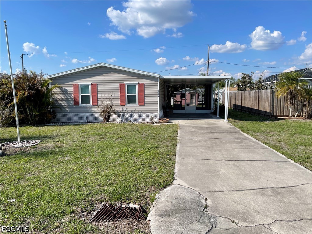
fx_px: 234
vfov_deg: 53.1
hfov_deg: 67.3
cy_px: 117
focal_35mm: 26
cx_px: 156
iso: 32
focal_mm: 4.2
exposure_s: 1/3610
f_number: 1.6
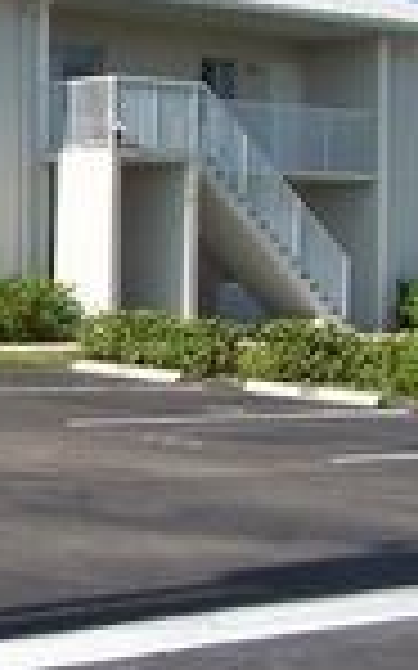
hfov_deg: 9.1
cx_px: -436
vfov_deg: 15.5
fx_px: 2463
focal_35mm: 135
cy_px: 259
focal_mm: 6.3
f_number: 4
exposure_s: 1/750
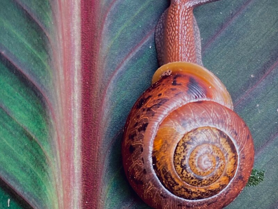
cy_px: 104
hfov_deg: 63.4
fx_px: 225
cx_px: 139
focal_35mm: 28
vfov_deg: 49.7
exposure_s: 1/103
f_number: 1.8
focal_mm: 3.99
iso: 80
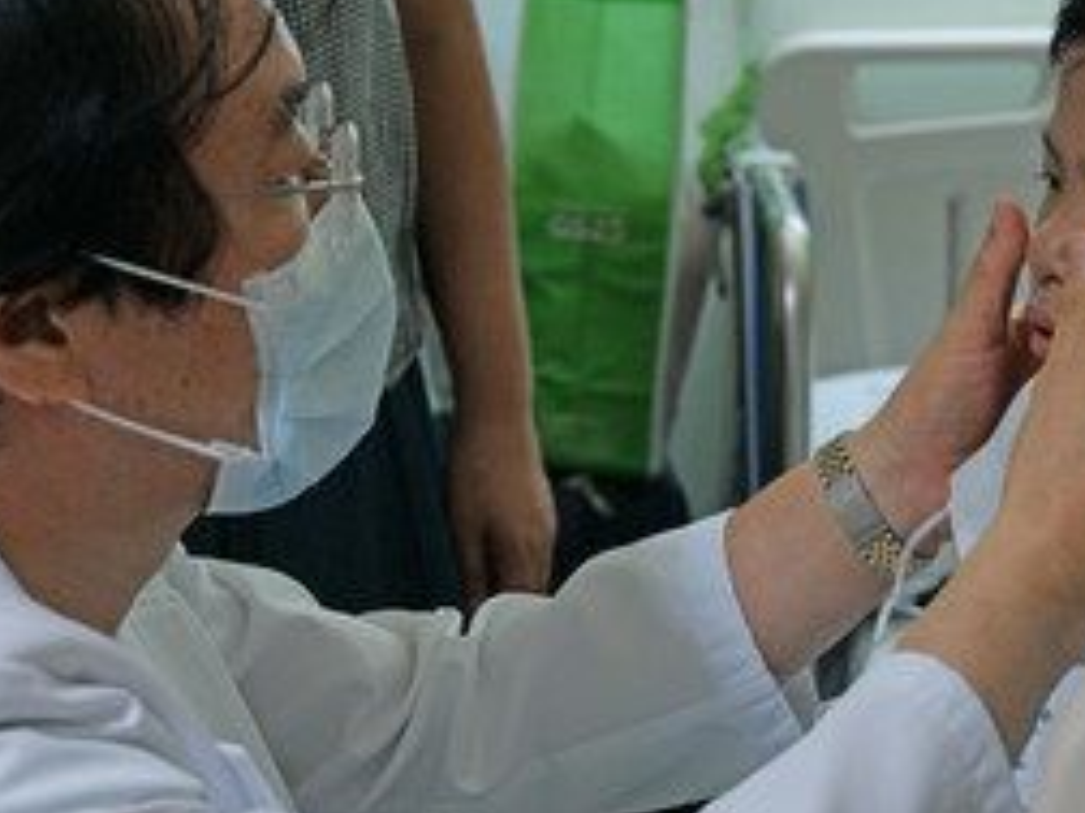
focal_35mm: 94
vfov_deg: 15.7
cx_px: 650
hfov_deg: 20.8
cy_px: 404
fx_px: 2946
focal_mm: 41
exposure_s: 1/60
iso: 2500
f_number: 4
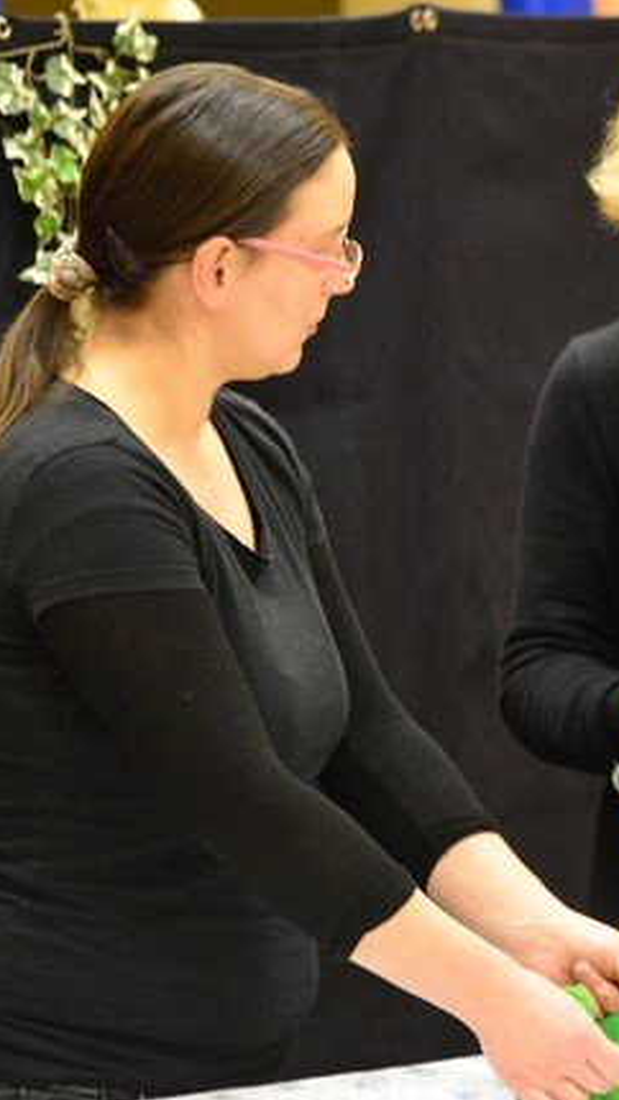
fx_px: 6563
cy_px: 507
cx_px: 412
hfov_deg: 5.4
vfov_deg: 9.6
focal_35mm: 225
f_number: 4
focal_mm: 110
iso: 6400
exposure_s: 1/60
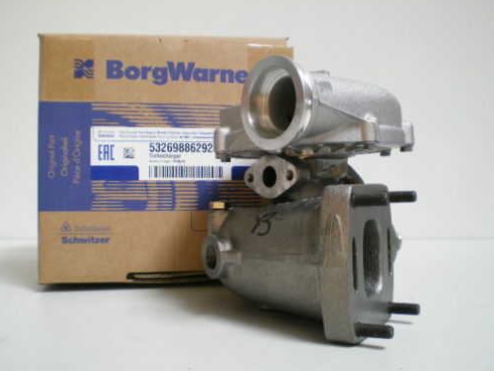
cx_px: 243
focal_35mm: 39
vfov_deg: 36.8
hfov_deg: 47.9
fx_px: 557
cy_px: 187
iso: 250
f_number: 3.1
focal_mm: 6.3
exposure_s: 1/30
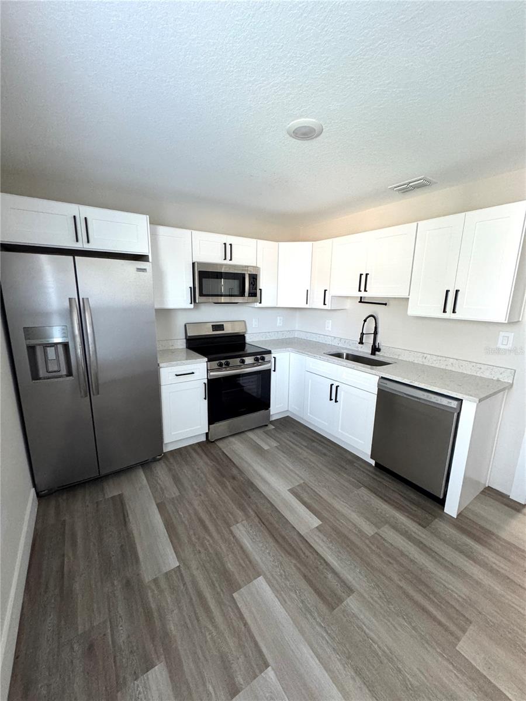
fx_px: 284
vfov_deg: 102.1
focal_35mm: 14
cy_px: 350
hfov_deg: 85.7
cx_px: 263
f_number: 2.2
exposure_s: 1/60
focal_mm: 2.22
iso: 640
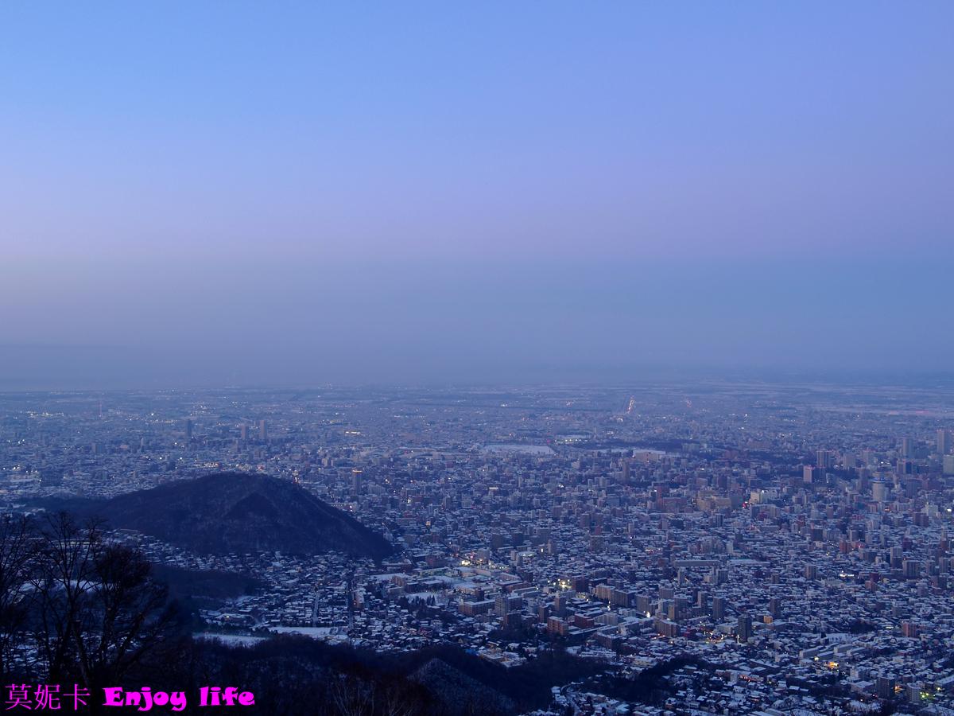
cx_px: 477
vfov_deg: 36.8
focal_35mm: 39
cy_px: 358
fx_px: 1075
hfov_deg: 47.9
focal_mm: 8.5
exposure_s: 1/1.67
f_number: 6.3
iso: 100
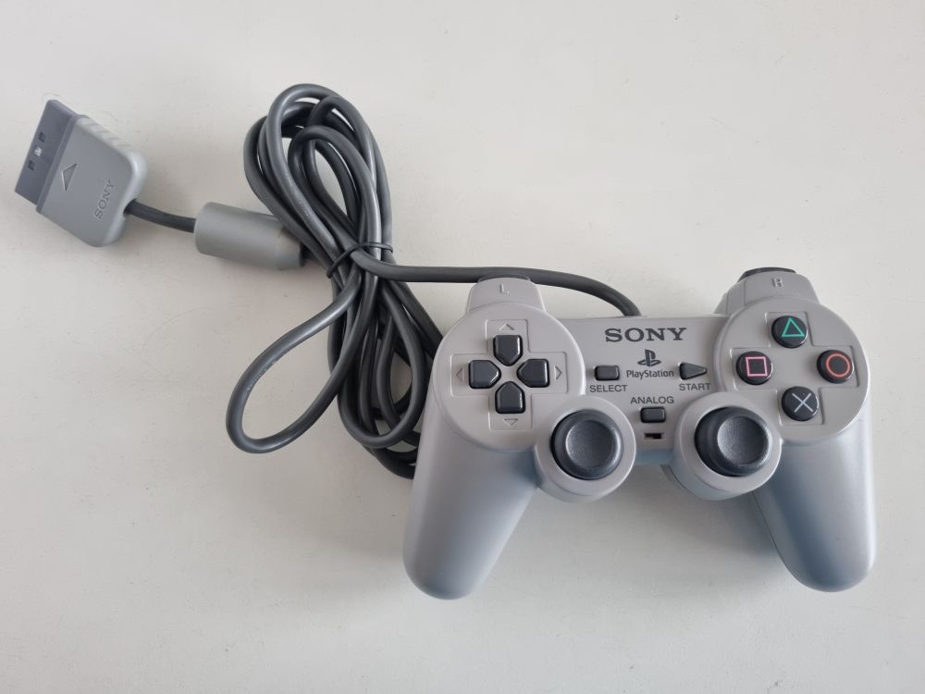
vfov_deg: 53.1
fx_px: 695
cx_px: 462
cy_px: 347
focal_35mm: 26
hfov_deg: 67.3
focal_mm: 5.4
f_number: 1.8
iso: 250
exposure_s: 1/50
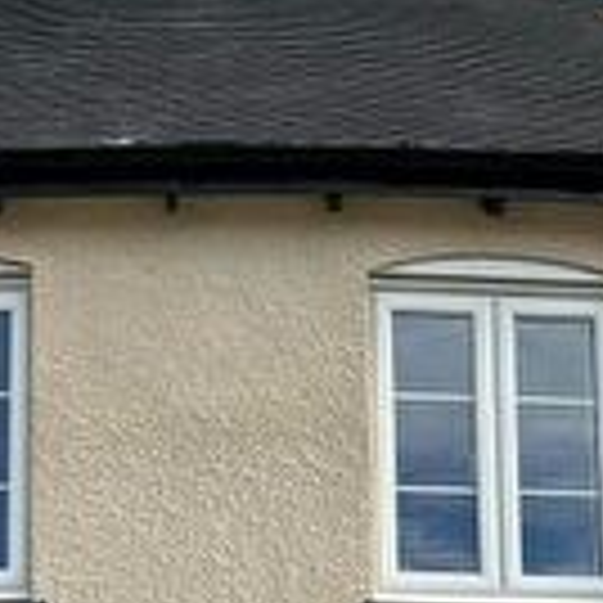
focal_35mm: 111
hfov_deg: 15.5
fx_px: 2188
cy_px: 736
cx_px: 81
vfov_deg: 15.1
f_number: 1.78
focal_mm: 6.86
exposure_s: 1/2252
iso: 80
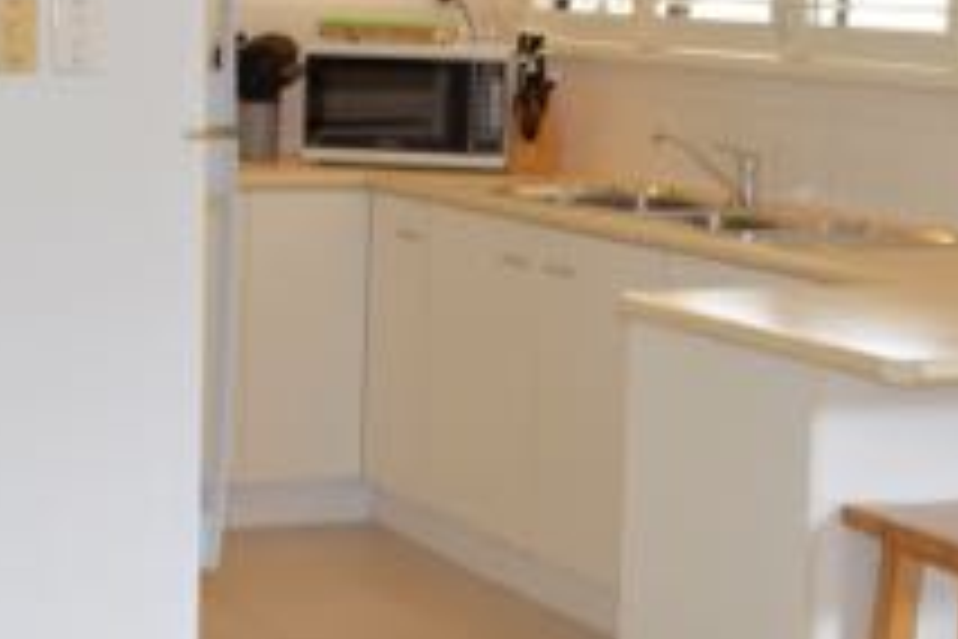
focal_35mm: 90
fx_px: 2395
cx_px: 108
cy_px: 50
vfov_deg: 15.0
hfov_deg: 22.1
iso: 400
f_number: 4
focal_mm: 20
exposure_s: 1/100
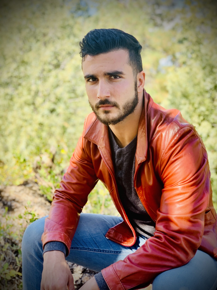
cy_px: 145
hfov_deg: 28.0
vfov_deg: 36.8
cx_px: 108
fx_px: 435
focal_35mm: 52
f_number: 2.4
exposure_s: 1/122
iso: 20
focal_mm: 6
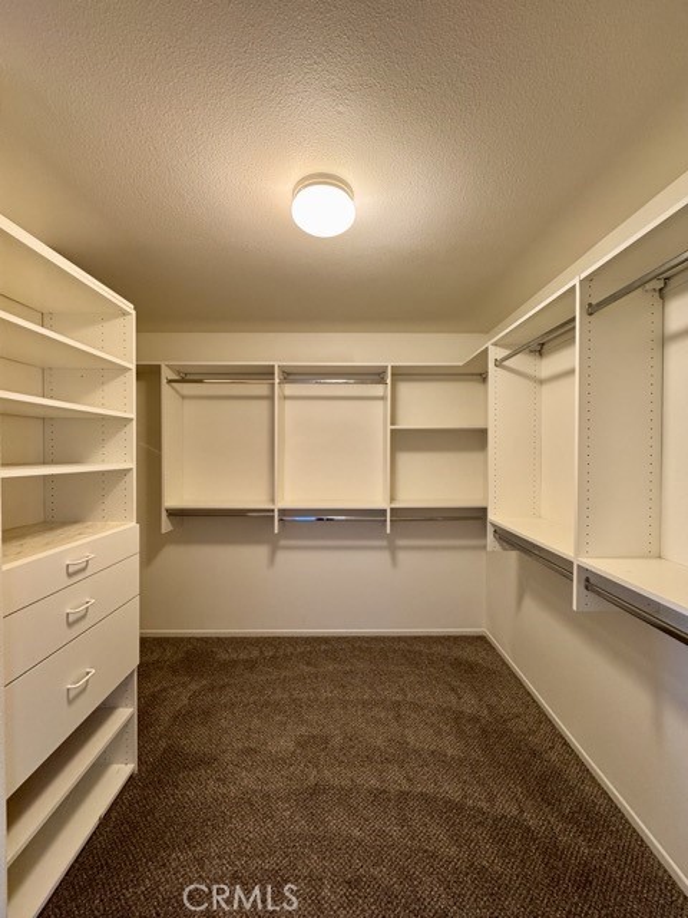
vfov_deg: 102.1
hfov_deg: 85.7
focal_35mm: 14
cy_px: 459
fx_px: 371
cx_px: 344
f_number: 2.2
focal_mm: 2.22
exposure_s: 1/60
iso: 250
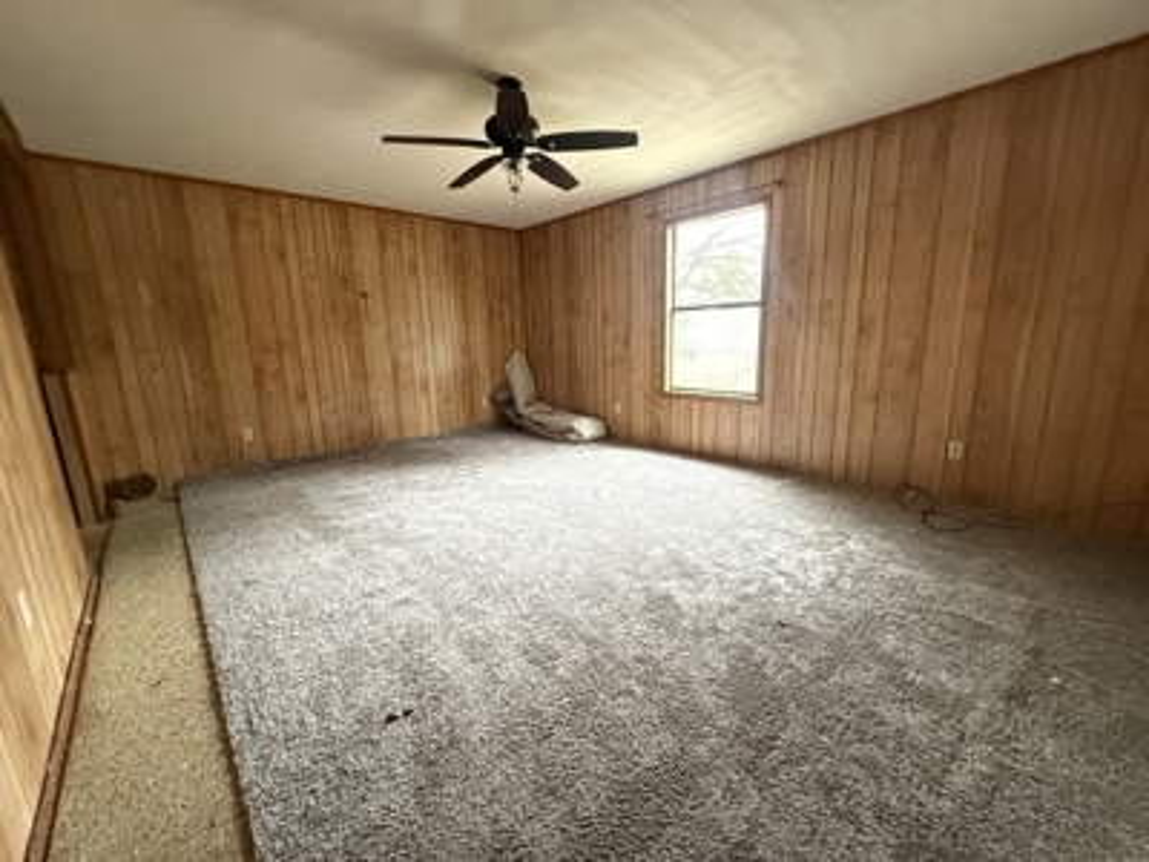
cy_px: 431
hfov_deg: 102.1
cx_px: 574
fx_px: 465
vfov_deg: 85.7
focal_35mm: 14
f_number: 2.2
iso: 1000
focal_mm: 2.22
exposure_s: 1/60
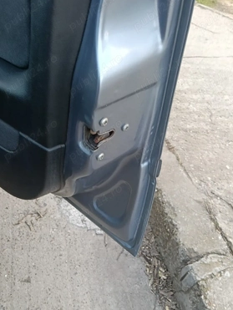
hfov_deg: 48.3
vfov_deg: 61.6
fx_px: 260
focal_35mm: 29
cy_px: 150
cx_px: 112
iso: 80
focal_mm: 3.98
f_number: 1.8
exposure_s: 1/50.3
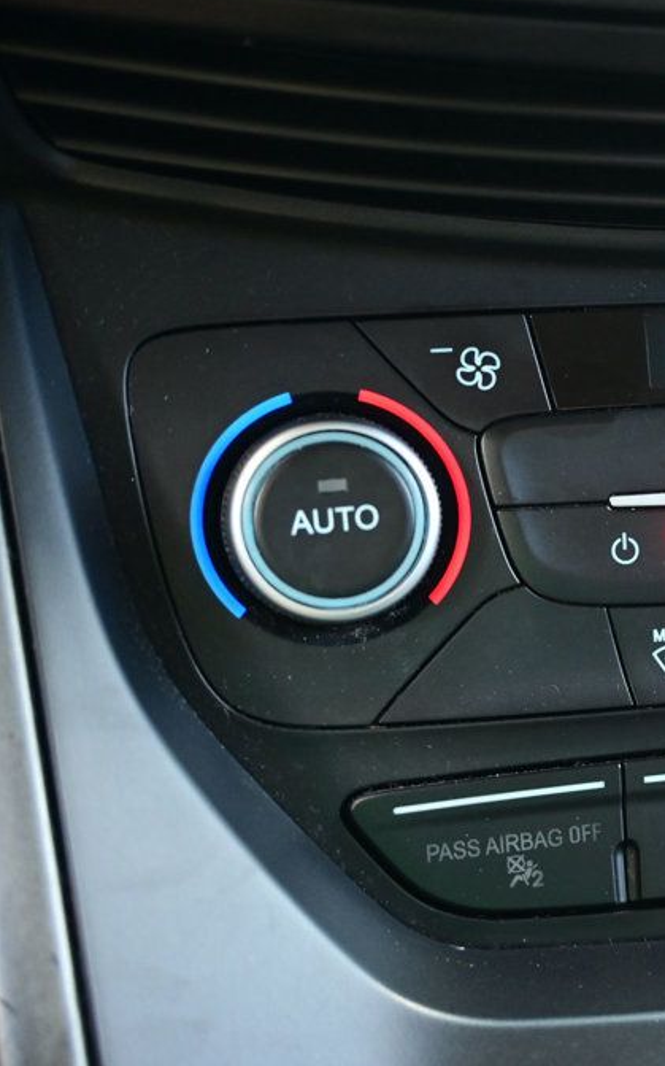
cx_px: 811
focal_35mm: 56
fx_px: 1625
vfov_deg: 36.3
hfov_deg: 21.4
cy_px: 527
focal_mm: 24
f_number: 4.2
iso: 1100
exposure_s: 1/40
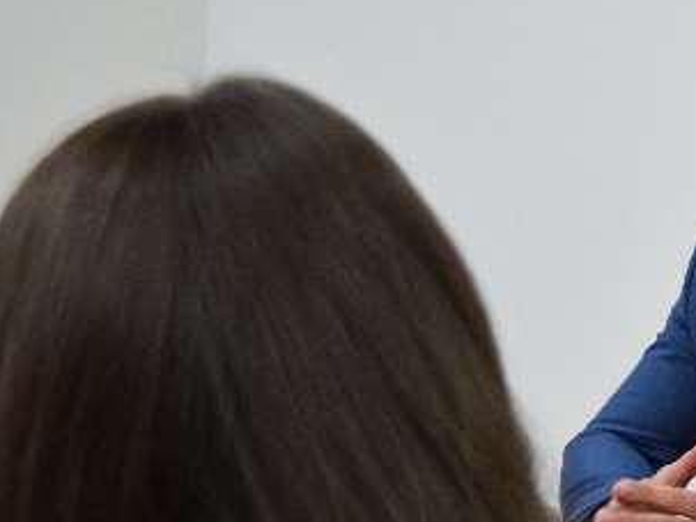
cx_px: 841
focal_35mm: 137
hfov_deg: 14.0
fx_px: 2753
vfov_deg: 10.8
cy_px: 307
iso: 1000
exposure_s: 1/60
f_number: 4.8
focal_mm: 36
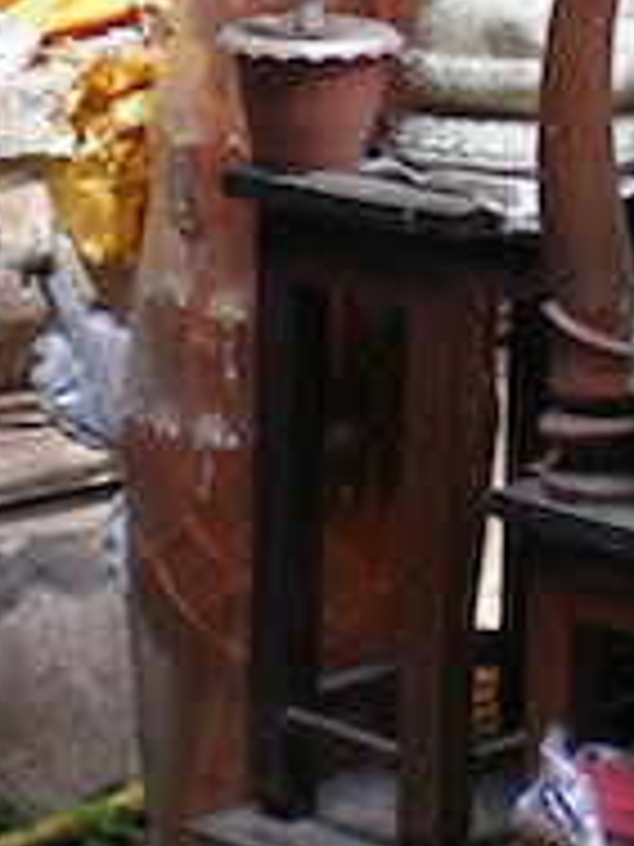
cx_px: 432
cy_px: 162
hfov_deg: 9.6
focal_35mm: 155
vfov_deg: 12.7
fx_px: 3785
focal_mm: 6.3
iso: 64
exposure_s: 1/60
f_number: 3.1
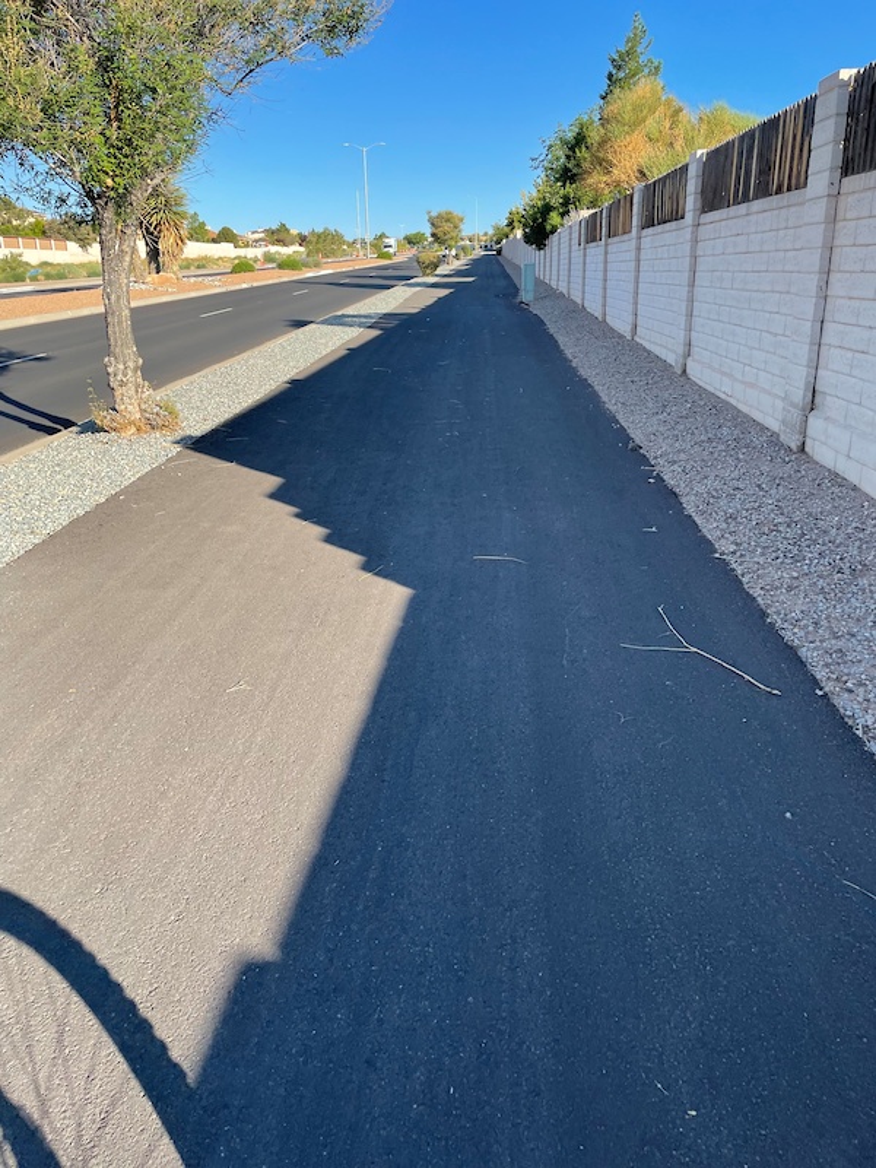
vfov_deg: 67.3
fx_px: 877
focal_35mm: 26
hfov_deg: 53.1
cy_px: 584
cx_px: 438
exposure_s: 1/988
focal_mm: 4.2
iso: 32
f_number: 1.6
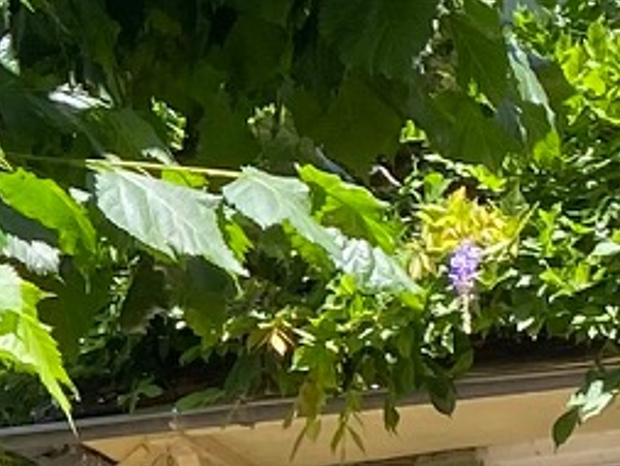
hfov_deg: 8.5
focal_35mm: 207
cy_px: 674
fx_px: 3709
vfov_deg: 7.1
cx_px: -1034
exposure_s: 1/527
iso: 32
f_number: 1.8
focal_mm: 4.25
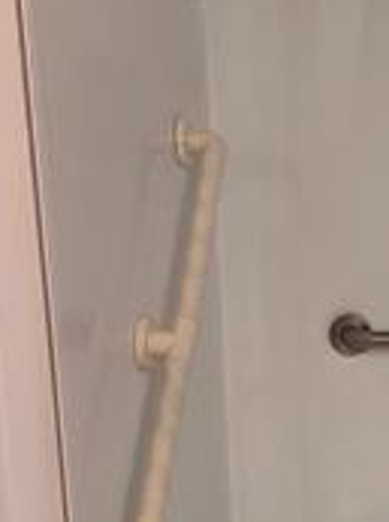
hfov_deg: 17.1
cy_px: 456
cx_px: 522
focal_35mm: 80
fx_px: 1203
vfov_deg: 23.9
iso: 100
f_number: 1.8
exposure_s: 1/120
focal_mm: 5.4
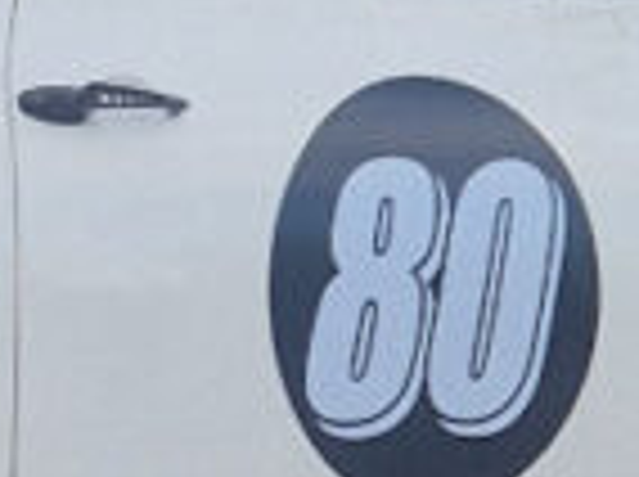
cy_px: 72
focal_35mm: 130
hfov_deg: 14.6
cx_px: -180
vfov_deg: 11.3
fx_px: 2396
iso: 50
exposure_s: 1/378
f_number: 1.8
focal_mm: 5.4
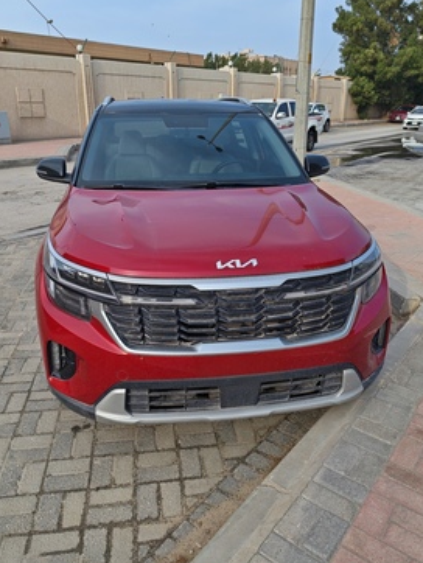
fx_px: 472
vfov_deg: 61.6
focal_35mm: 29
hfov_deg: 48.3
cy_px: 267
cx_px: 208
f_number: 1.6
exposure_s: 1/1700
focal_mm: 5.4
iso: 50
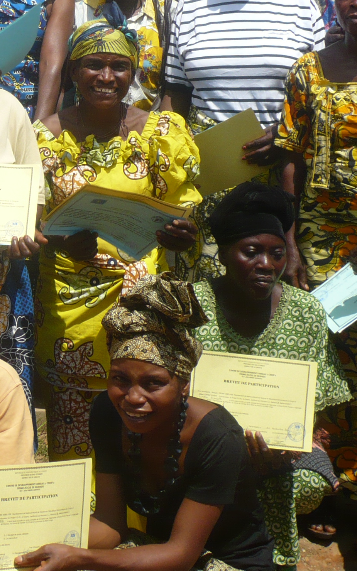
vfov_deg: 26.4
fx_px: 1199
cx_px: -112
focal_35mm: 77
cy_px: 132
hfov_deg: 16.0
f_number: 8
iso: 100
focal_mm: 5.8
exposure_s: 1/250
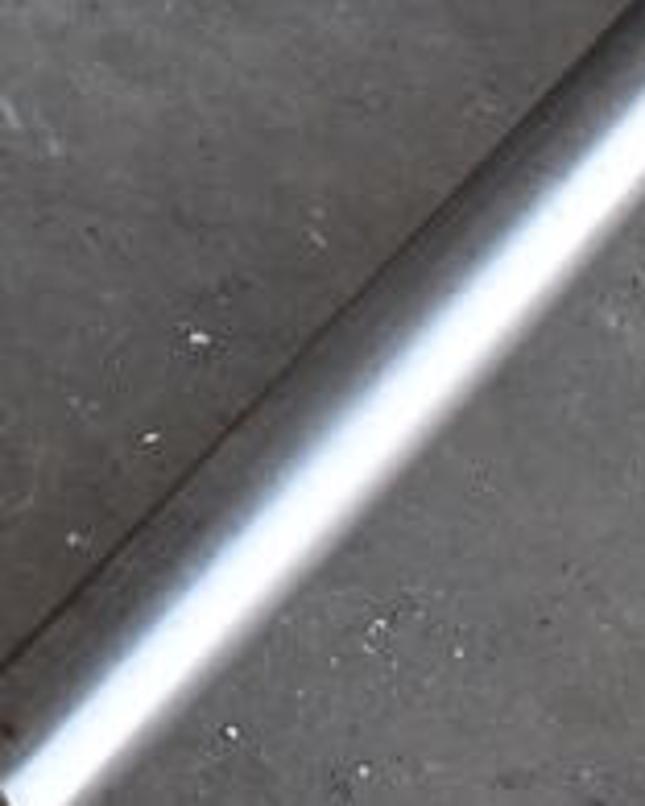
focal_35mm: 119
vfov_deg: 15.0
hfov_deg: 12.8
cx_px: -29
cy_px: -399
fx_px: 2840
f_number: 3.5
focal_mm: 18
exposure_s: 1/250
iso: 640
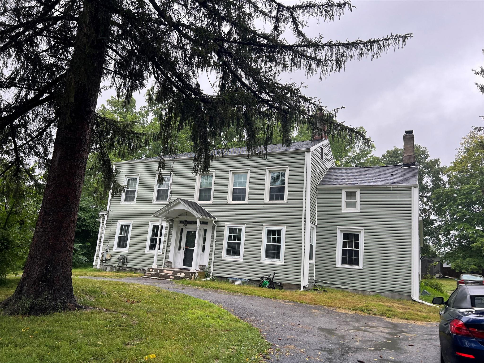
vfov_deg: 53.1
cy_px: 182
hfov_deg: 67.3
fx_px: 364
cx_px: 242
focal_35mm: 26
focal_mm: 5.7
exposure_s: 1/371
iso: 50
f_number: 1.5
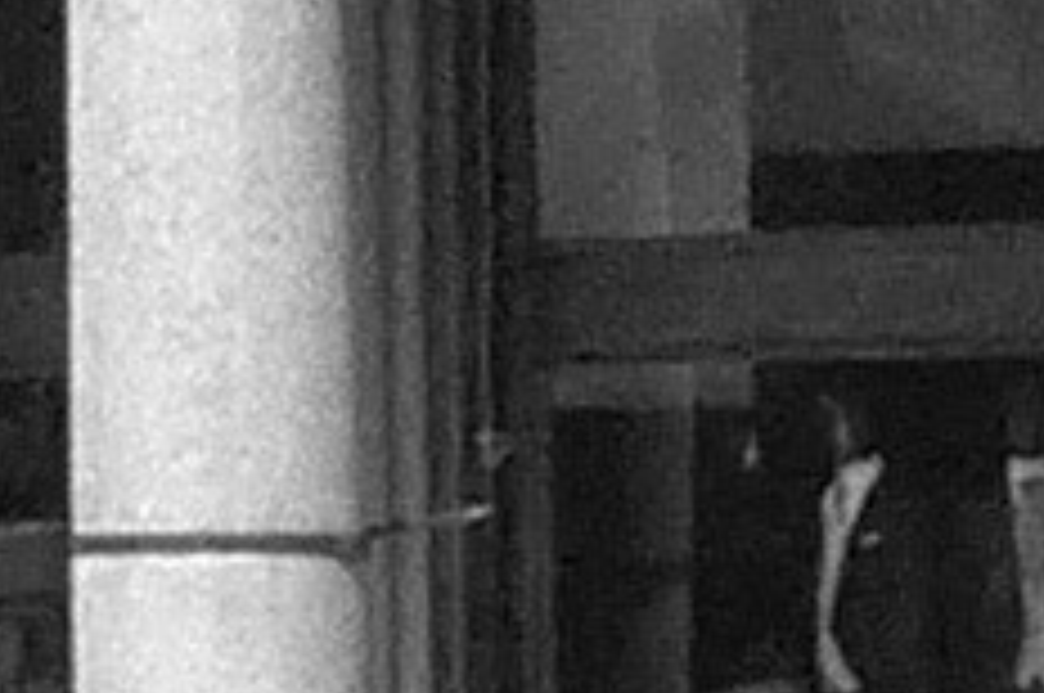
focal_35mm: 523
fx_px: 15146
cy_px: 1217
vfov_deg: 2.6
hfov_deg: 3.8
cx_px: -2387
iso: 1600
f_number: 12
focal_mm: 46
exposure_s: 1/2000
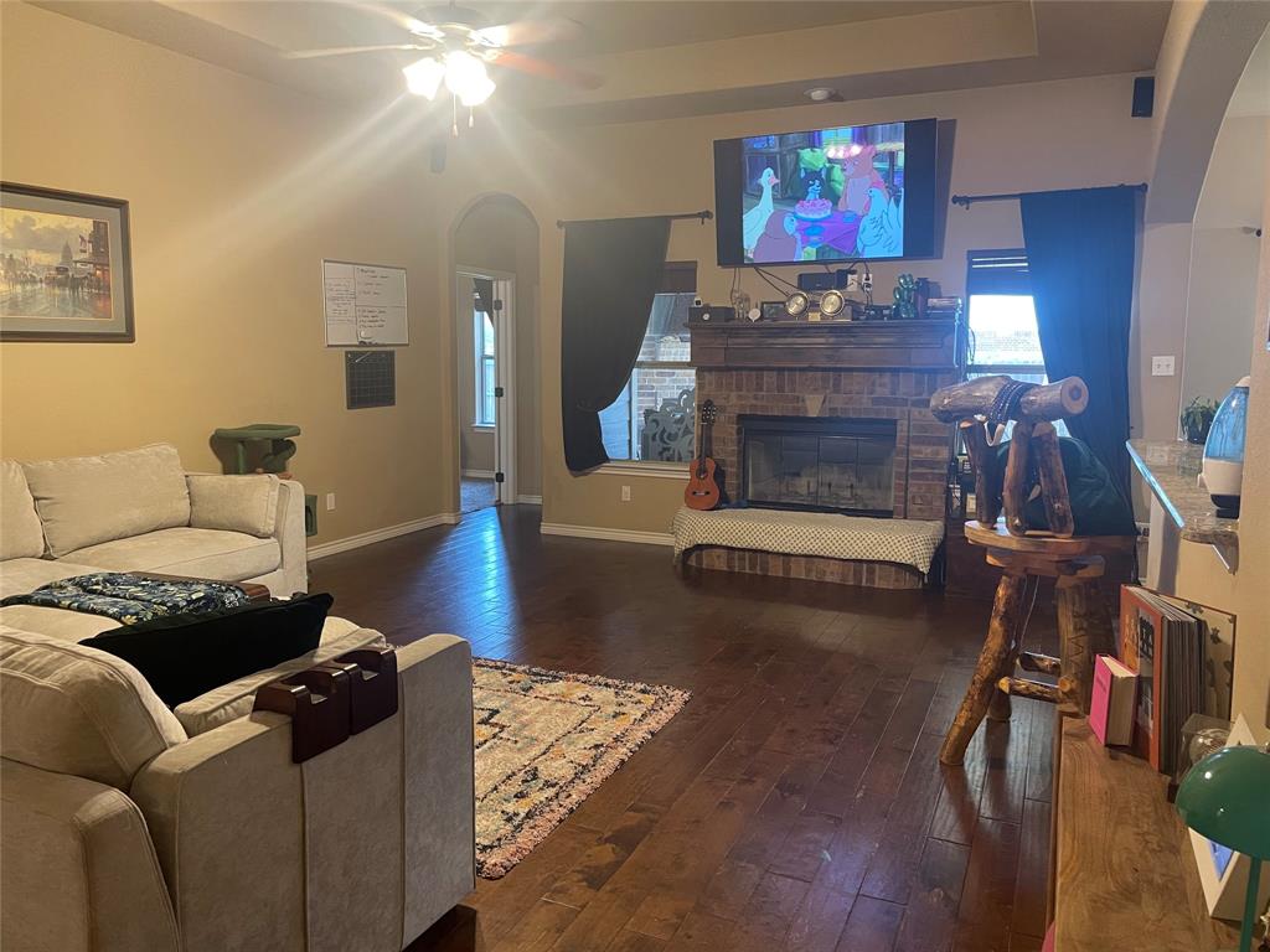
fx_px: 954
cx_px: 635
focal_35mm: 26
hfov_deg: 67.3
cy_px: 476
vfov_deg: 53.1
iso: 250
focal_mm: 4.2
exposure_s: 1/60
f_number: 1.6
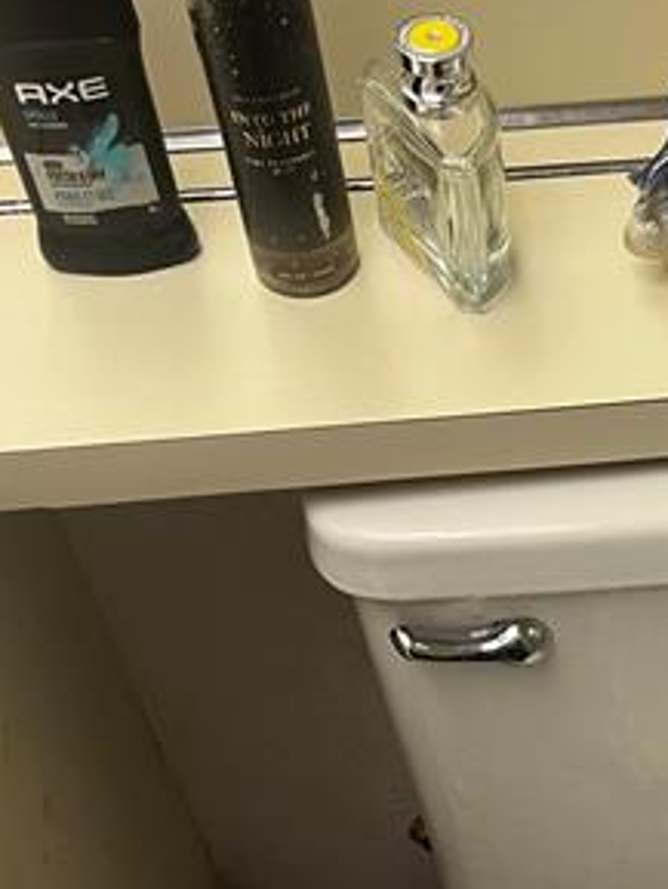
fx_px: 1774
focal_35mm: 69
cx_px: 733
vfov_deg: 26.6
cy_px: 889
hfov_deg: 20.4
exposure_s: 1/60
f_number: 1.5
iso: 80
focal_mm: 5.7
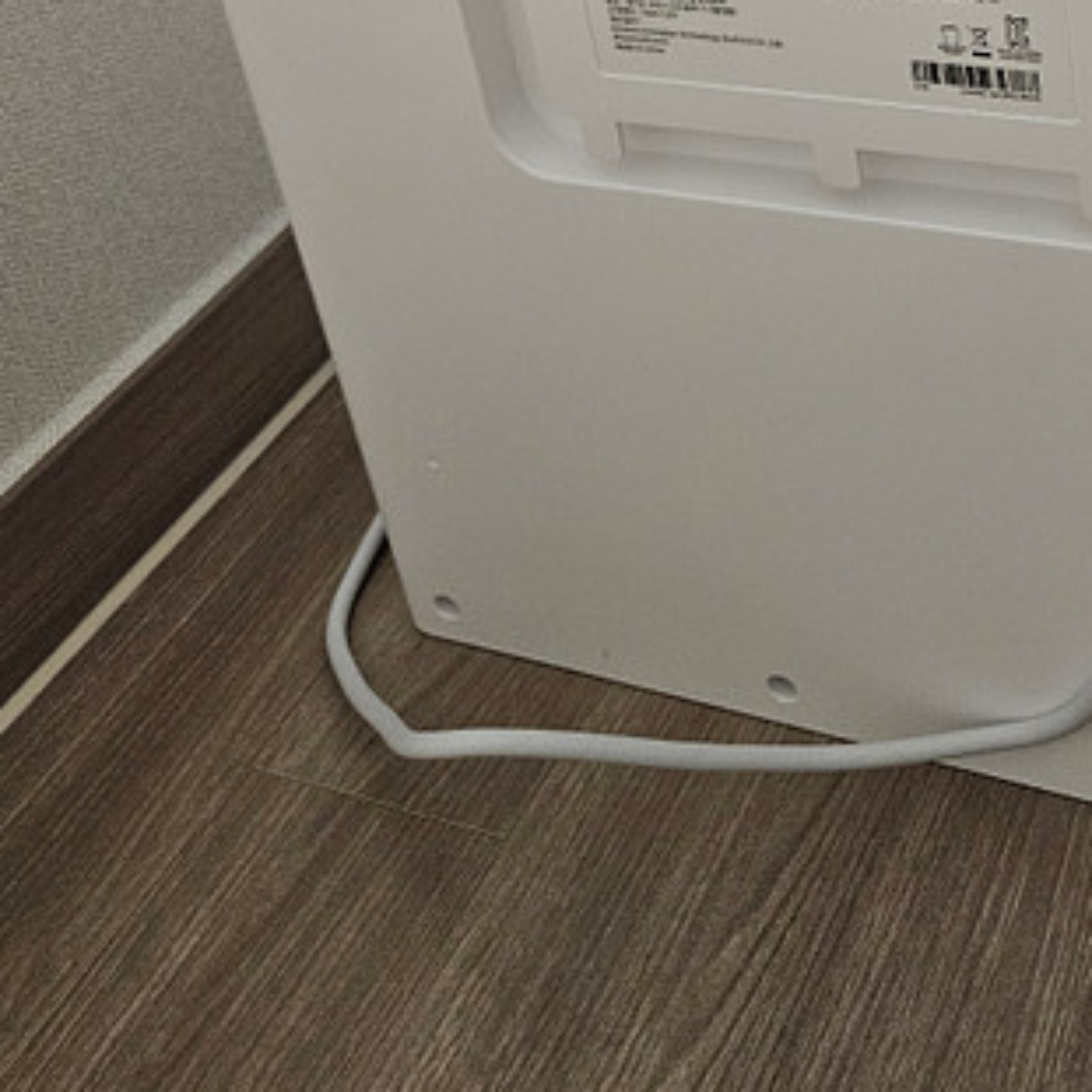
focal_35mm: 49
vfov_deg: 30.7
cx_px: 911
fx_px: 1749
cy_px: -133
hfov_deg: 33.4
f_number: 1.8
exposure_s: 1/170
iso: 640
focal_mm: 5.4
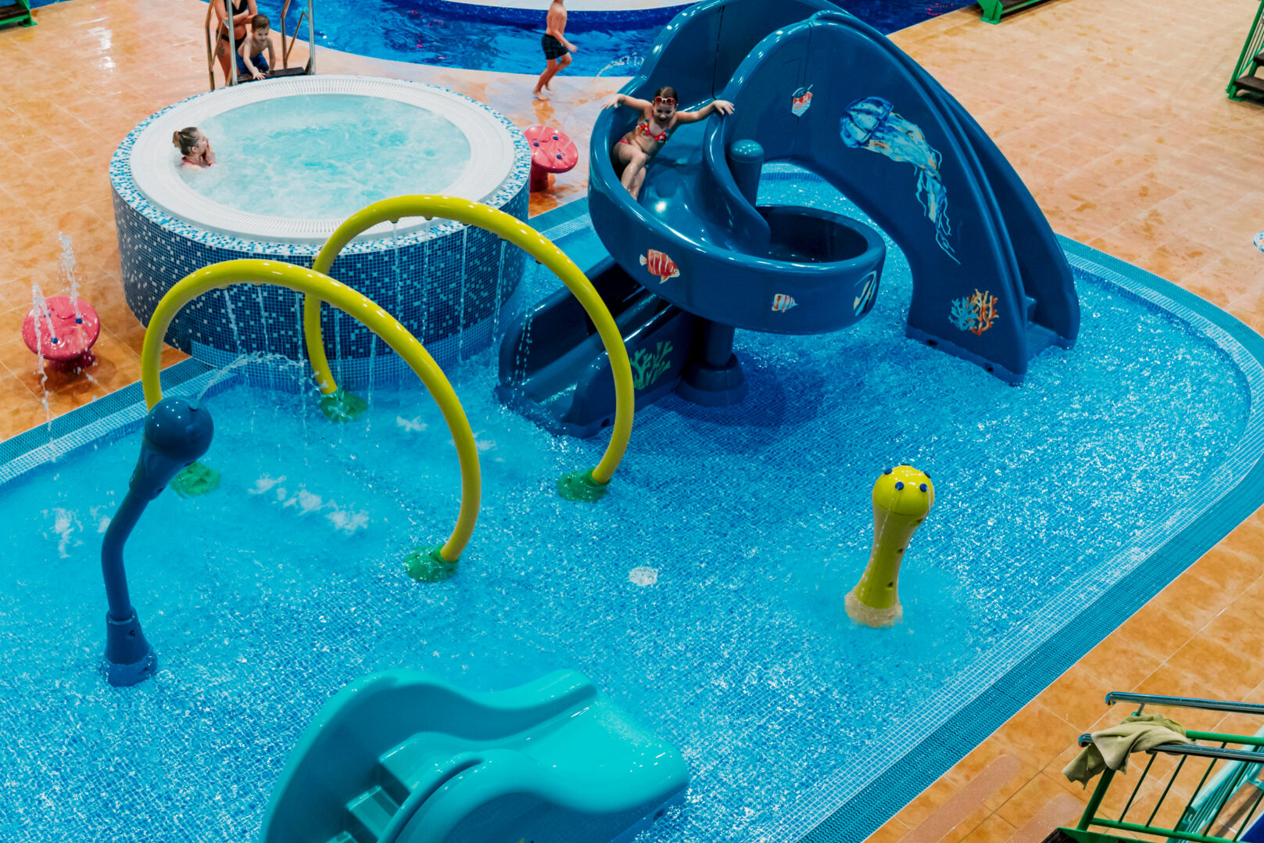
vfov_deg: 35.0
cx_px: 400
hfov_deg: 49.6
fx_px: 1334
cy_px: 489
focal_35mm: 38
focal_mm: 24
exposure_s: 1/160
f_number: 4
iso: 1600
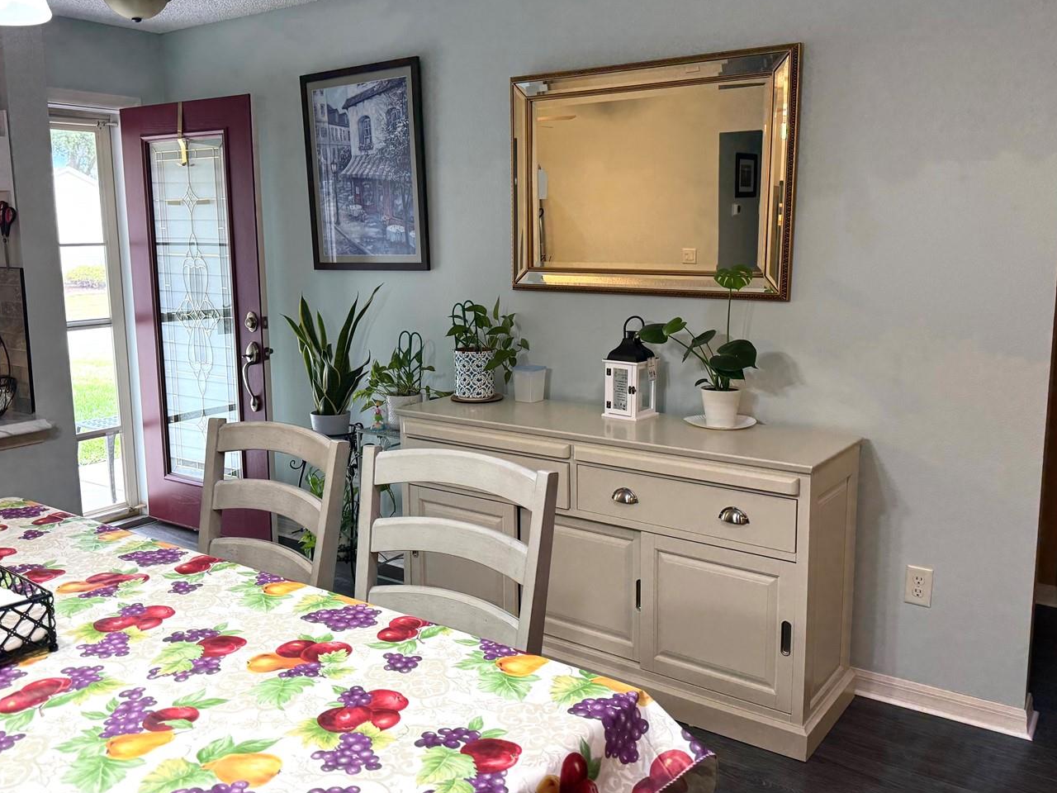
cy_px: 373
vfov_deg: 46.8
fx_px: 916
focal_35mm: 30
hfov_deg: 60.0
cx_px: 522
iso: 200
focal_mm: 6.76
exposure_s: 1/134
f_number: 1.78
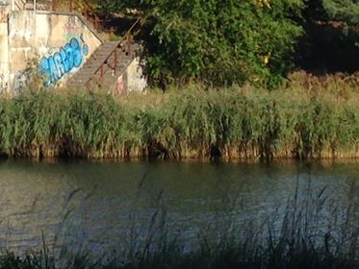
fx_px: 1878
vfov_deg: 8.1
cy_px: -42
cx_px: 61
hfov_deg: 10.9
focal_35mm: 181
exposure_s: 1/1427
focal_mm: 4.12
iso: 50
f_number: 2.4
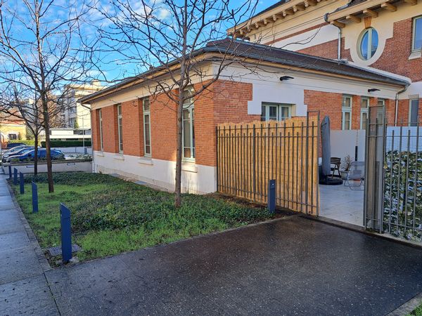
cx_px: 211
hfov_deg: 71.6
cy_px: 158
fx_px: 293
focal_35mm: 24
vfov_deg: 56.8
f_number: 1.8
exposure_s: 1/293
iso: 50
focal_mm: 5.23
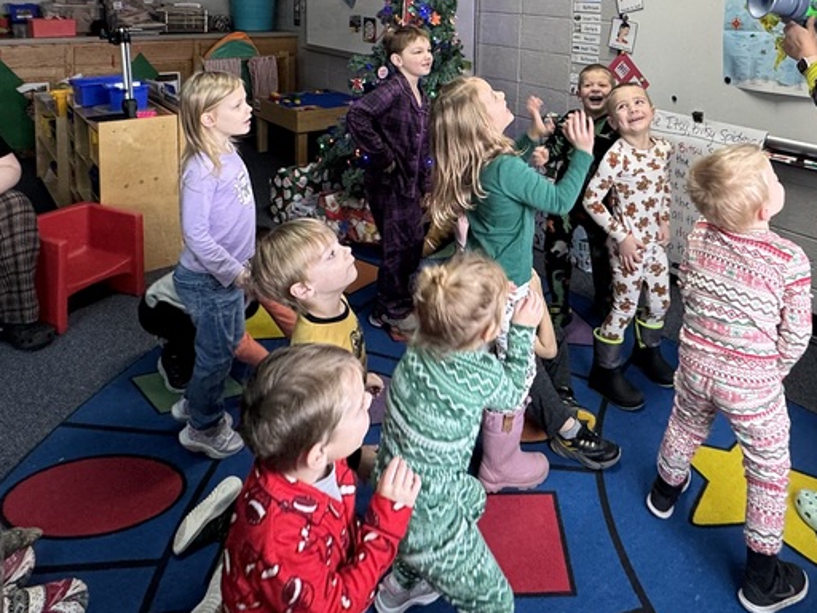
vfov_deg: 44.7
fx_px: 661
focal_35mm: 28
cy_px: 48
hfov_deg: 62.7
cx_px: 501
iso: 160
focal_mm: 2.22
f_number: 2.2
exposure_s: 1/60
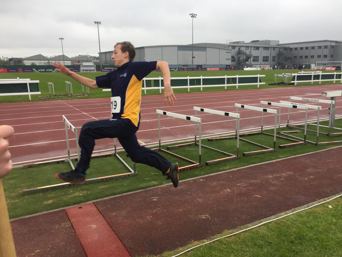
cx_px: 171
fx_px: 287
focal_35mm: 29
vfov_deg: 48.2
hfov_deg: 61.7
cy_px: 128
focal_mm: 4.15
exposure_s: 1/384
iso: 32
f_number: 2.2
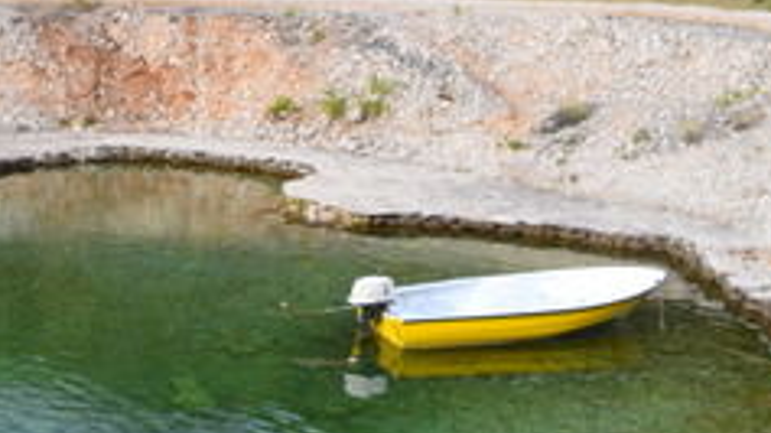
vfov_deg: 13.8
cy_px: 503
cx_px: 39
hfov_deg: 24.1
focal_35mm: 85
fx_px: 1737
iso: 400
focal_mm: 20
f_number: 10
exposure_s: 1/250
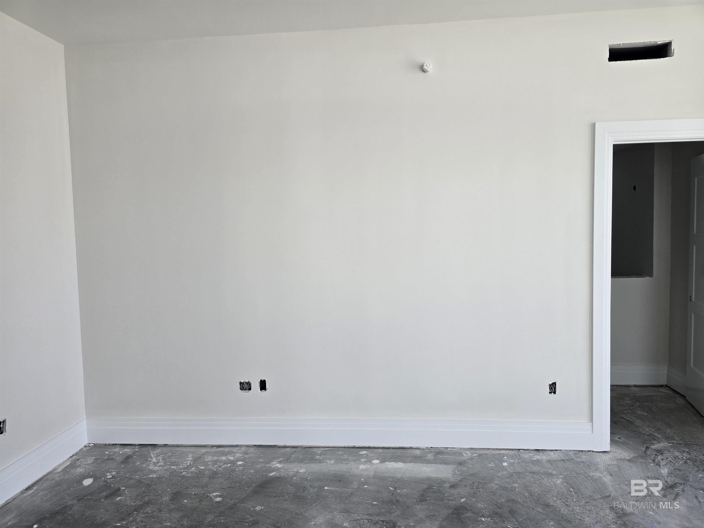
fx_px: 468
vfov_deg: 58.9
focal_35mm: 23
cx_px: 352
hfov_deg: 73.9
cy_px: 264
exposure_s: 1/180
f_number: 1.7
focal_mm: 6.3
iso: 50
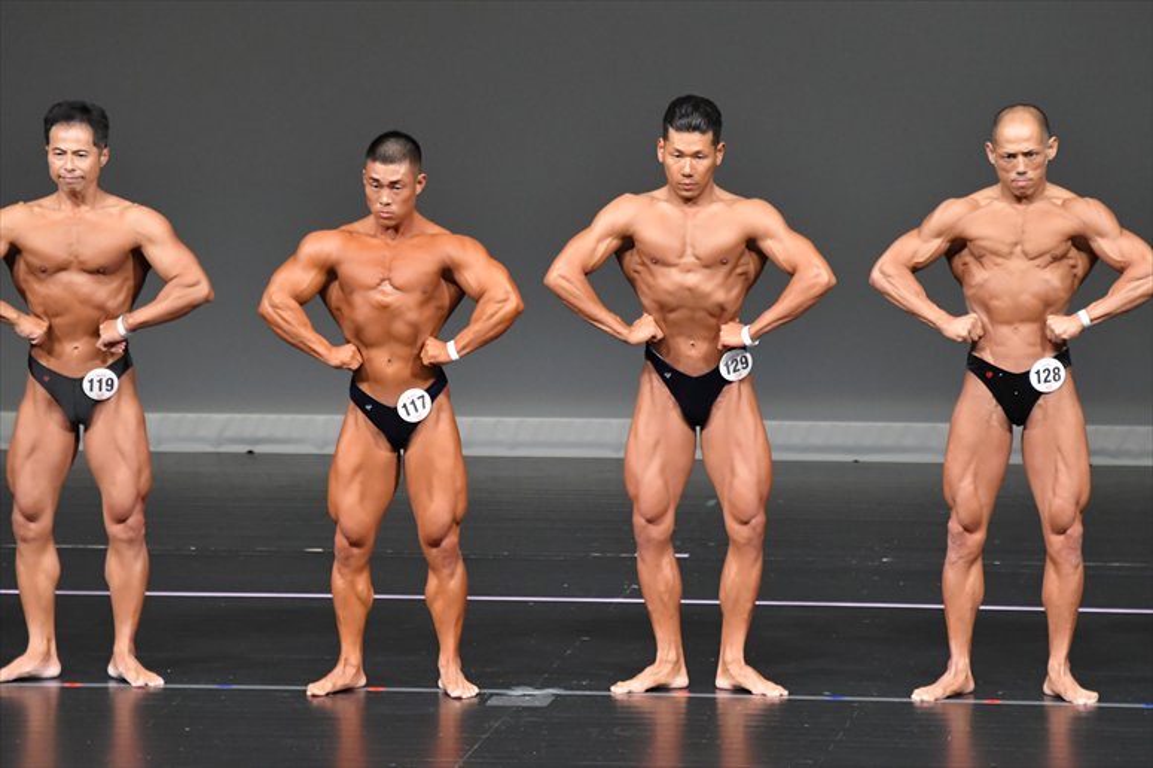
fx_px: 10084
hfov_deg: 6.5
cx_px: 576
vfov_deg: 4.4
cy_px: 384
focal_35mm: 315
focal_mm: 210
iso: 5000
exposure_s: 1/400
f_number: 5.6
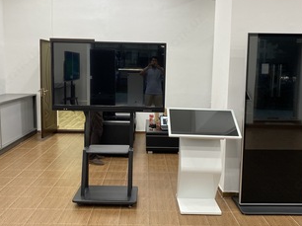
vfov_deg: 41.7
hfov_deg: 54.0
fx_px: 296
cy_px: 102
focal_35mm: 34
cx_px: 149
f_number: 1.8
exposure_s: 1/50
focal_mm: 4.25
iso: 100
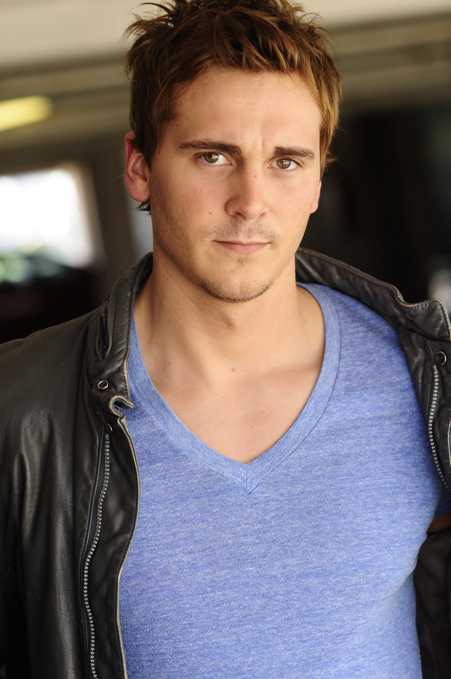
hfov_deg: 10.7
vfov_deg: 16.1
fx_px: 2402
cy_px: 340
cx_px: 226
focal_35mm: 128
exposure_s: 1/200
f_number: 3.5
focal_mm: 85
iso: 200
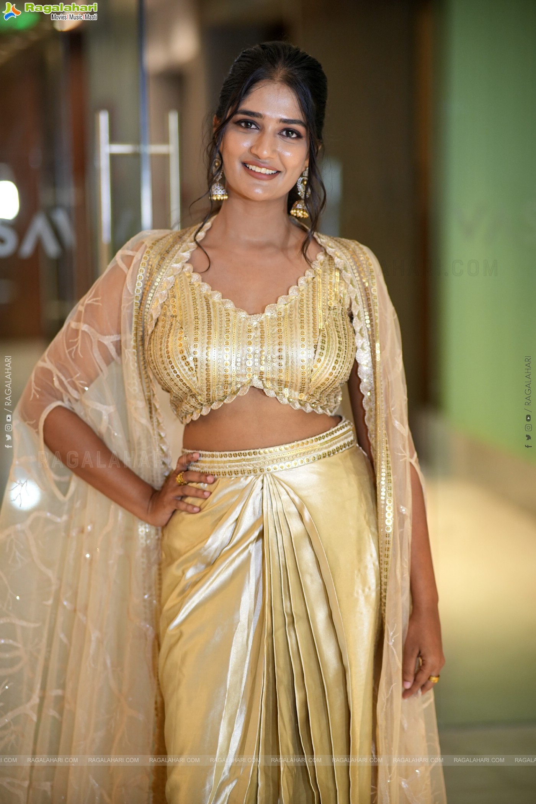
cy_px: 402
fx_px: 1898
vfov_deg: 23.9
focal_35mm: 85
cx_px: 268
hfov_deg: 16.1
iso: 800
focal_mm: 85
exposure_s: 1/160
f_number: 1.8
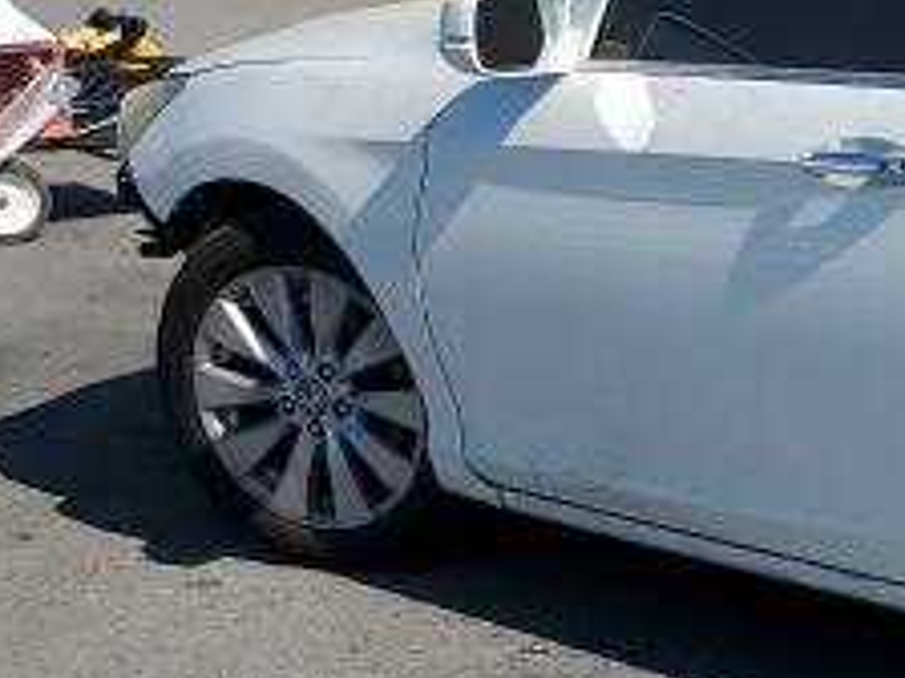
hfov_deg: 17.8
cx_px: 1531
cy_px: 428
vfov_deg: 15.9
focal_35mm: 93
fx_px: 2431
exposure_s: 1/5000
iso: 50
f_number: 1.5
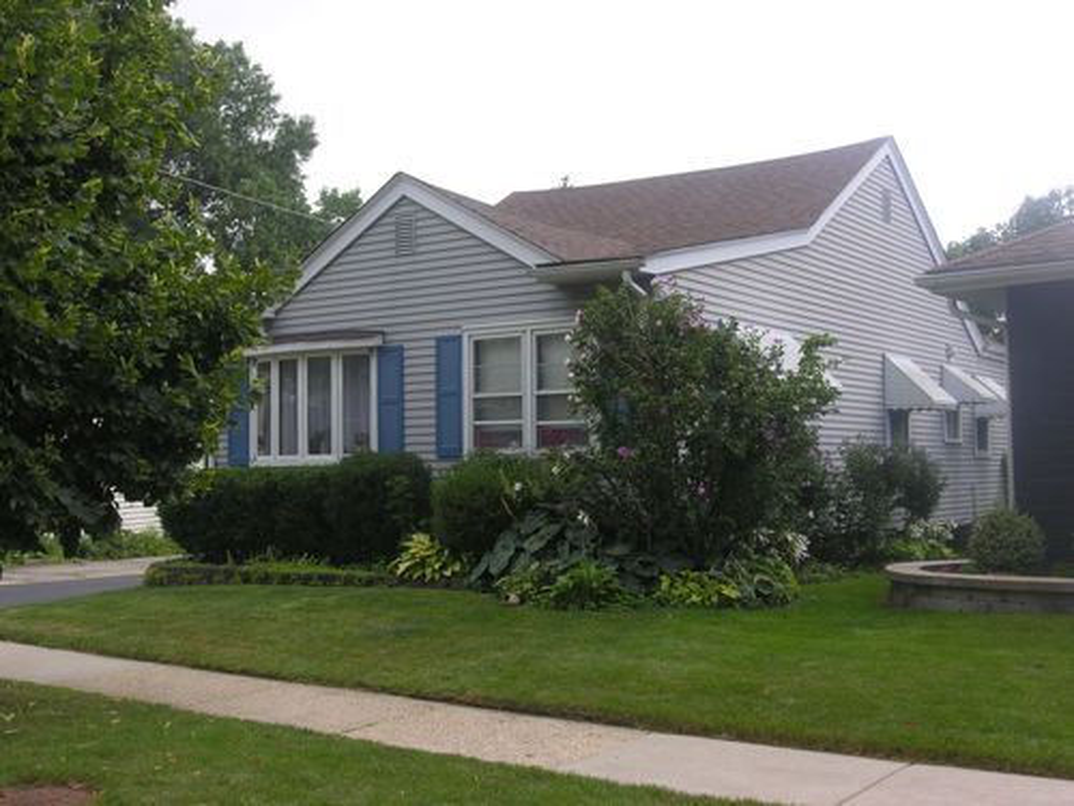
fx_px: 1303
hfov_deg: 44.8
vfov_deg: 34.3
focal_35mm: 42
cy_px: 403
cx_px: 537
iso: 50
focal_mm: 10.7
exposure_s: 1/118
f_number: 5.8
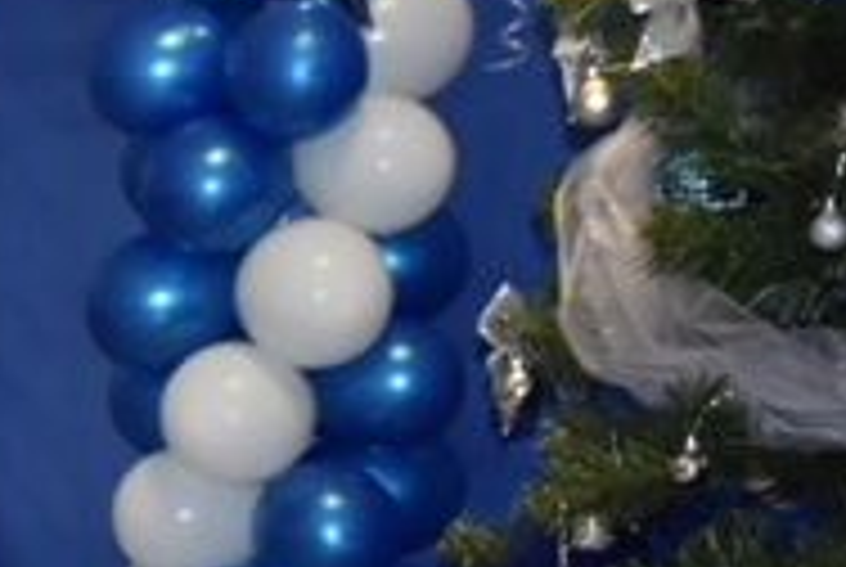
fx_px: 4496
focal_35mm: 191
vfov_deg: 7.2
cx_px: -756
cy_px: 554
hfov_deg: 10.1
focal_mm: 32
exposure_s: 1/60
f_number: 4
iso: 1000
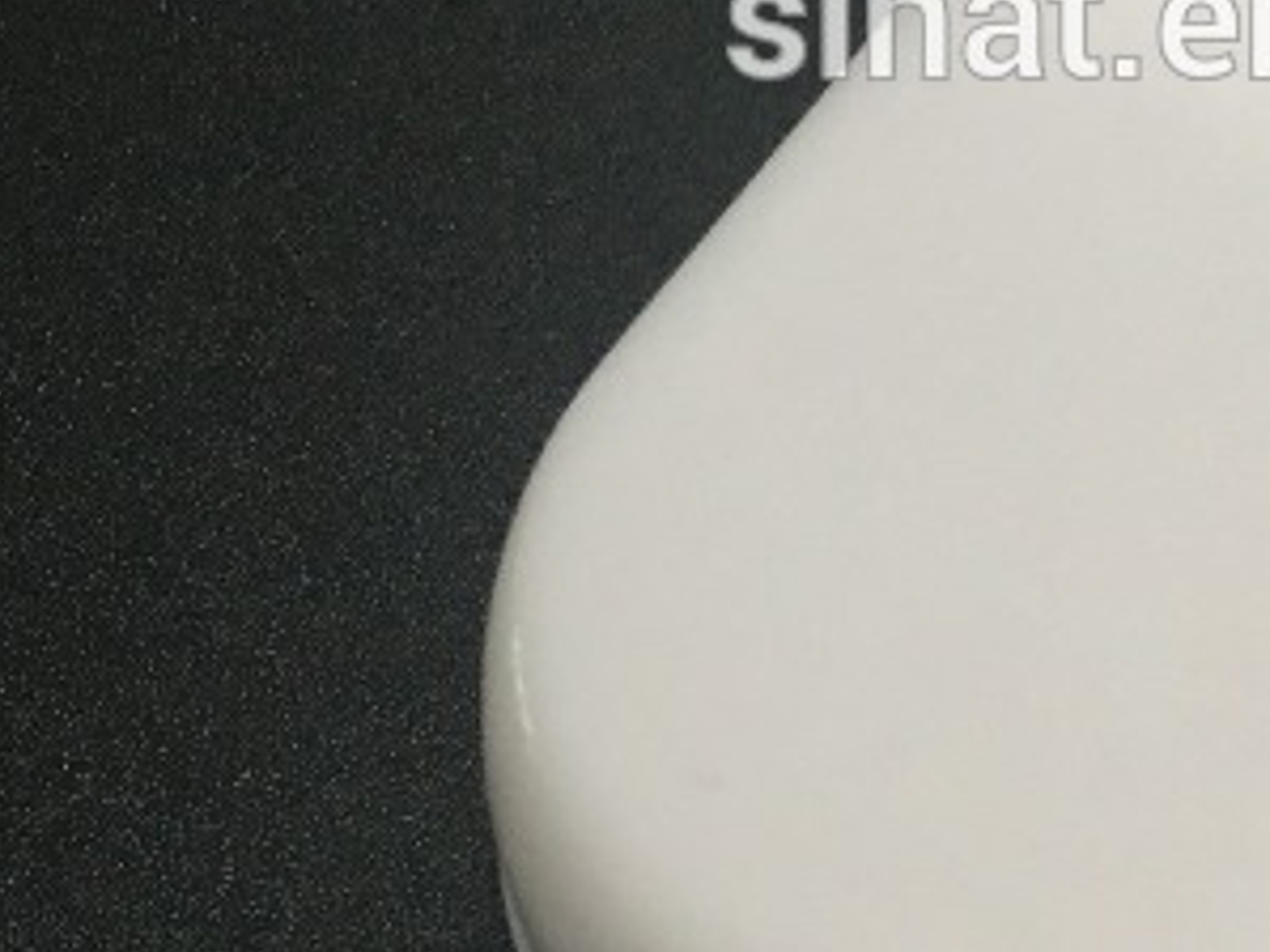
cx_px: 1529
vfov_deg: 15.0
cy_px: 76
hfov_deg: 19.1
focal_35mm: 97
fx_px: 3557
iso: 50
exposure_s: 1/33
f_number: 2.2
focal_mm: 4.15
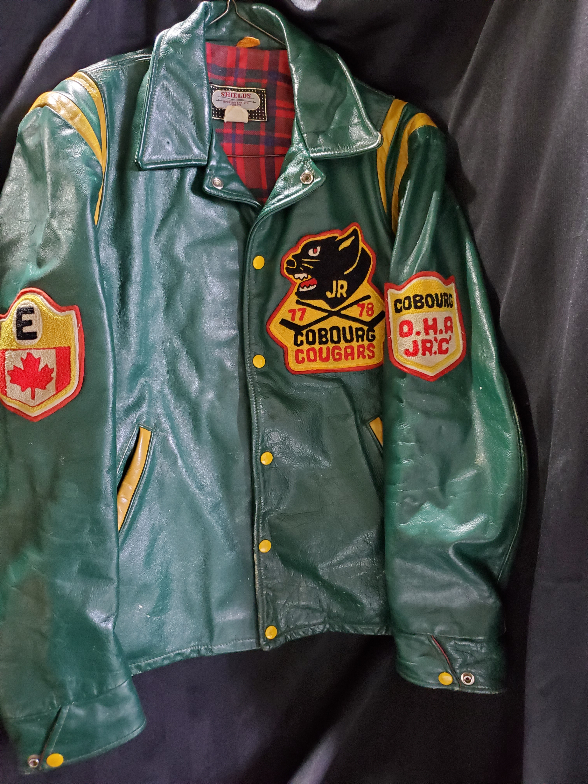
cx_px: 294
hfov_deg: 53.1
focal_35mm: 26
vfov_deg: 67.3
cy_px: 392
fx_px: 589
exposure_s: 1/30
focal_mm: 4.3
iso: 640
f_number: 1.5
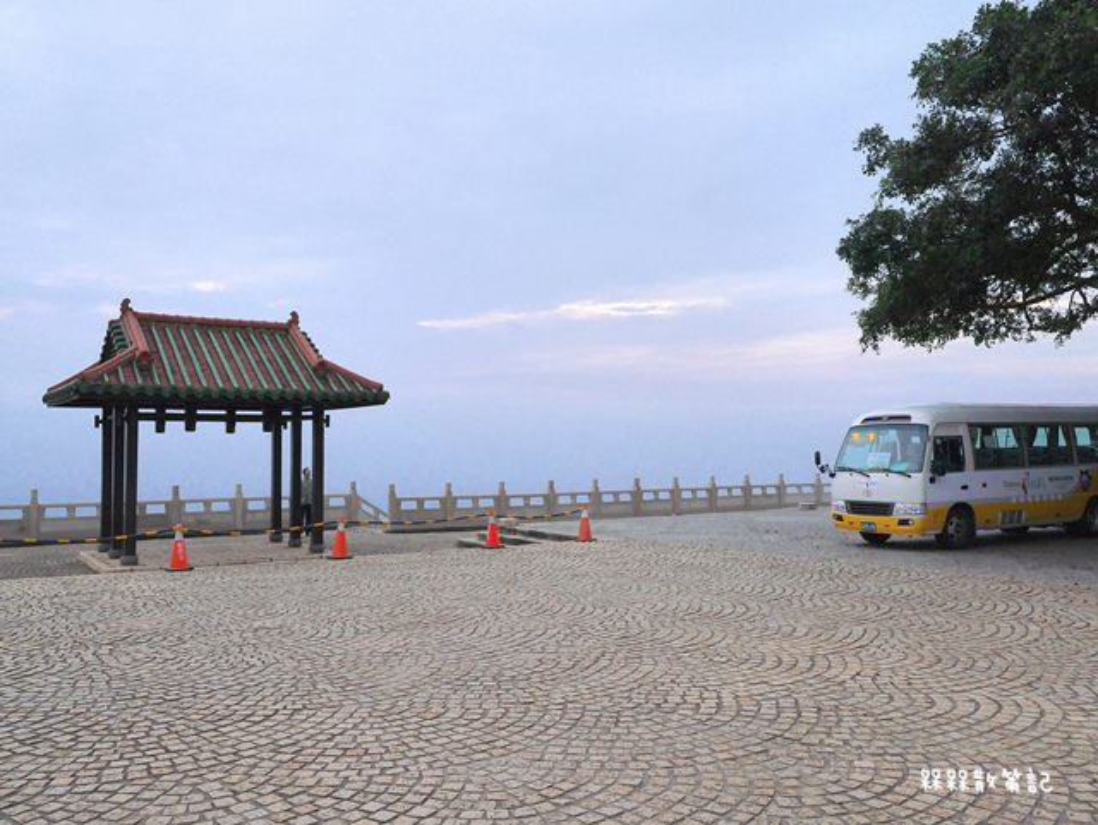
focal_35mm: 30
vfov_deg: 46.9
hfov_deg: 59.9
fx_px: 952
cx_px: 549
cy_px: 412
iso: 400
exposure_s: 1/125
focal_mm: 15
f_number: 8
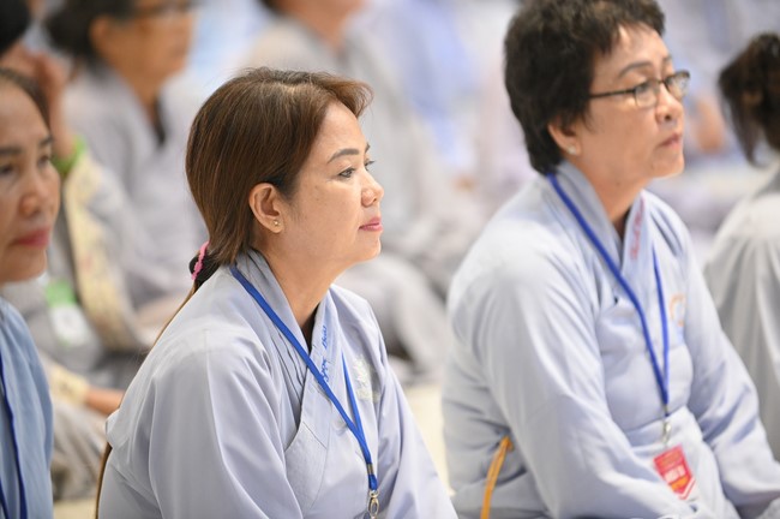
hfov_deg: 10.3
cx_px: 390
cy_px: 260
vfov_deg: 6.9
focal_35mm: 200
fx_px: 4329
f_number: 3.2
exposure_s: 1/160
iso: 4000
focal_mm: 200
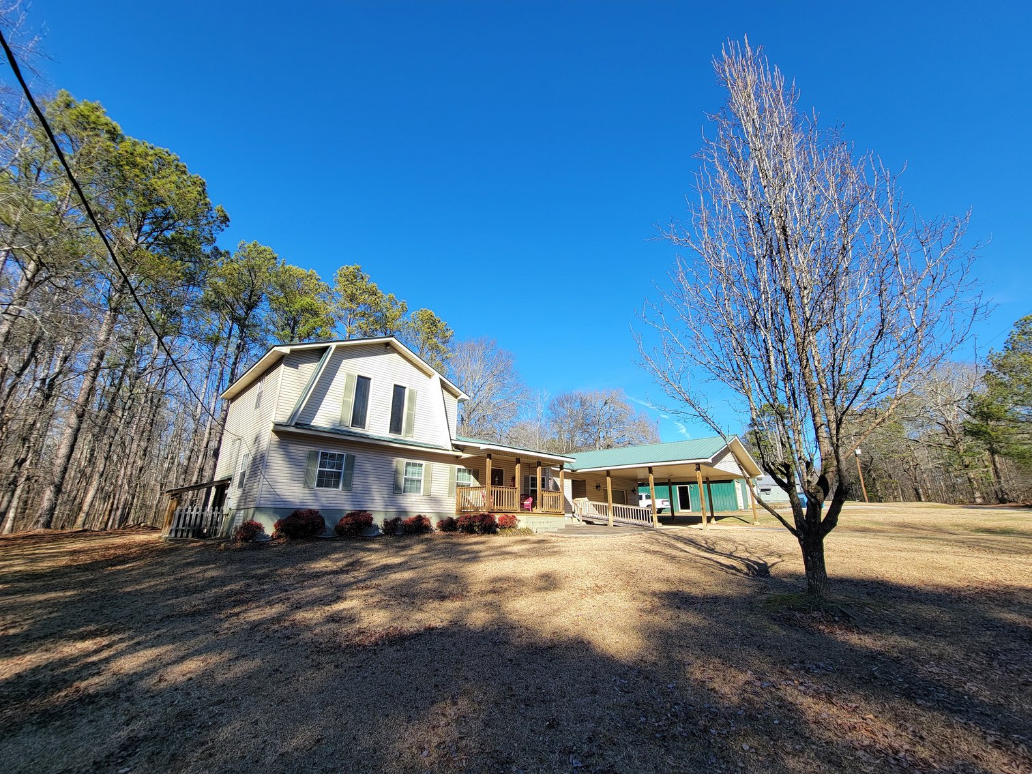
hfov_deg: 106.2
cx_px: 516
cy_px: 387
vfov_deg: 89.9
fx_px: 388
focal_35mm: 13
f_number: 2.2
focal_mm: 2.2
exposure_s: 1/818
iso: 50
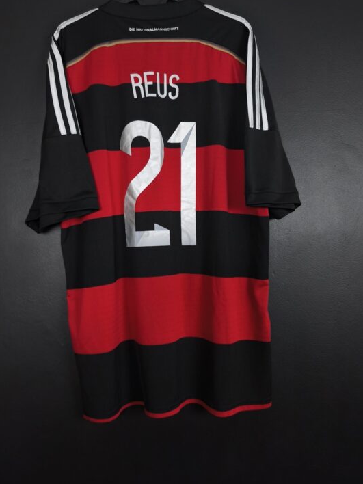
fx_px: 364
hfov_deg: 52.9
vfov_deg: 67.2
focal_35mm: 26
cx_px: 160
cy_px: 224
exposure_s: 1/125
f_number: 1.6
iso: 500
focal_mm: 6.57
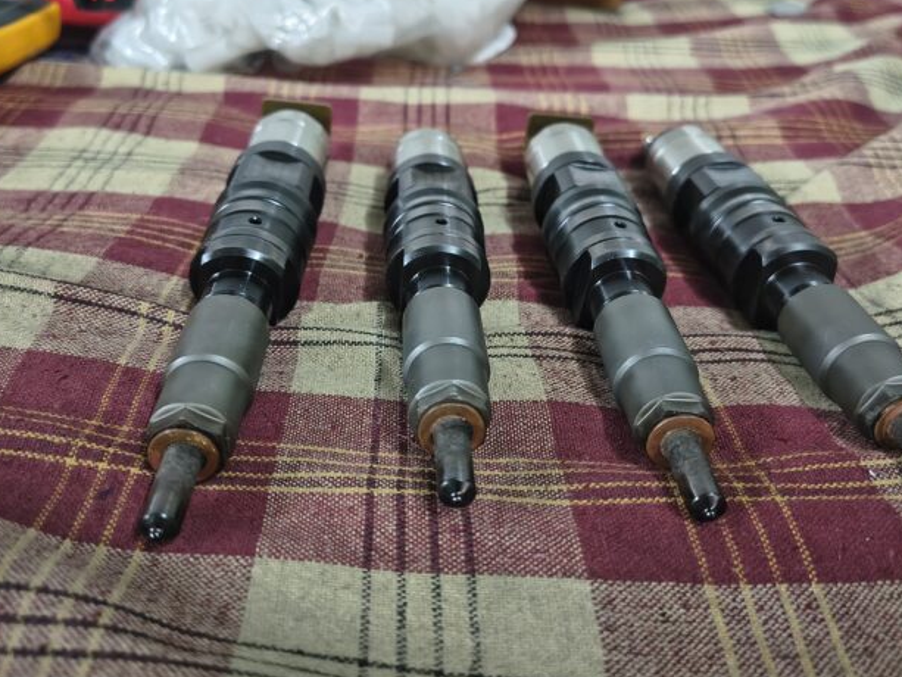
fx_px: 782
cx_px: 450
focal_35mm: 30
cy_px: 302
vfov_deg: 46.7
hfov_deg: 60.0
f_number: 1.8
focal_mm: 5.56
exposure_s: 1/33.3
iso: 1412
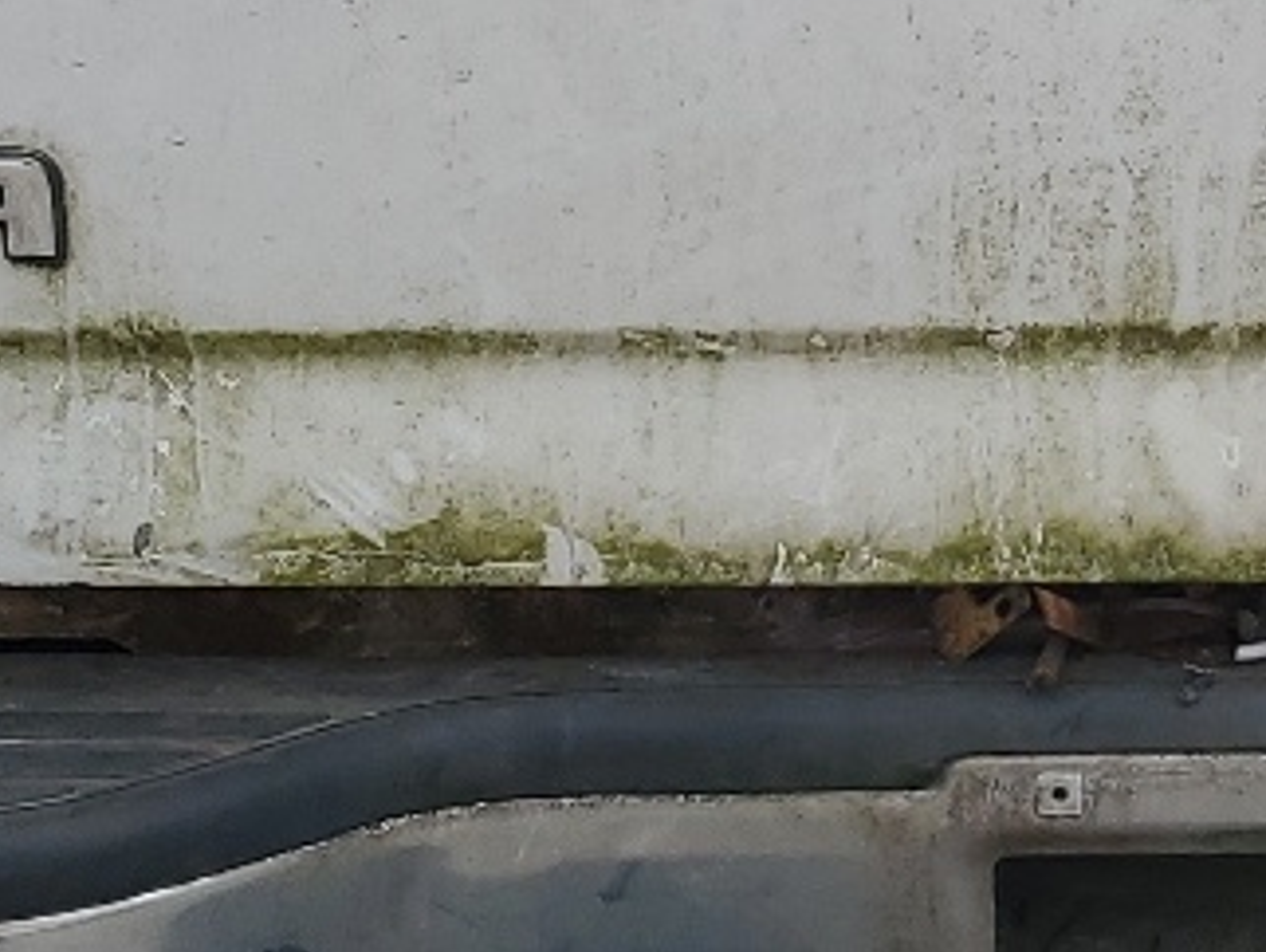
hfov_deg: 14.9
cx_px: 1400
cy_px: 205
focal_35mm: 129
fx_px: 4721
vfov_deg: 11.5
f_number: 1.5
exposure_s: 1/1111
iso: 50
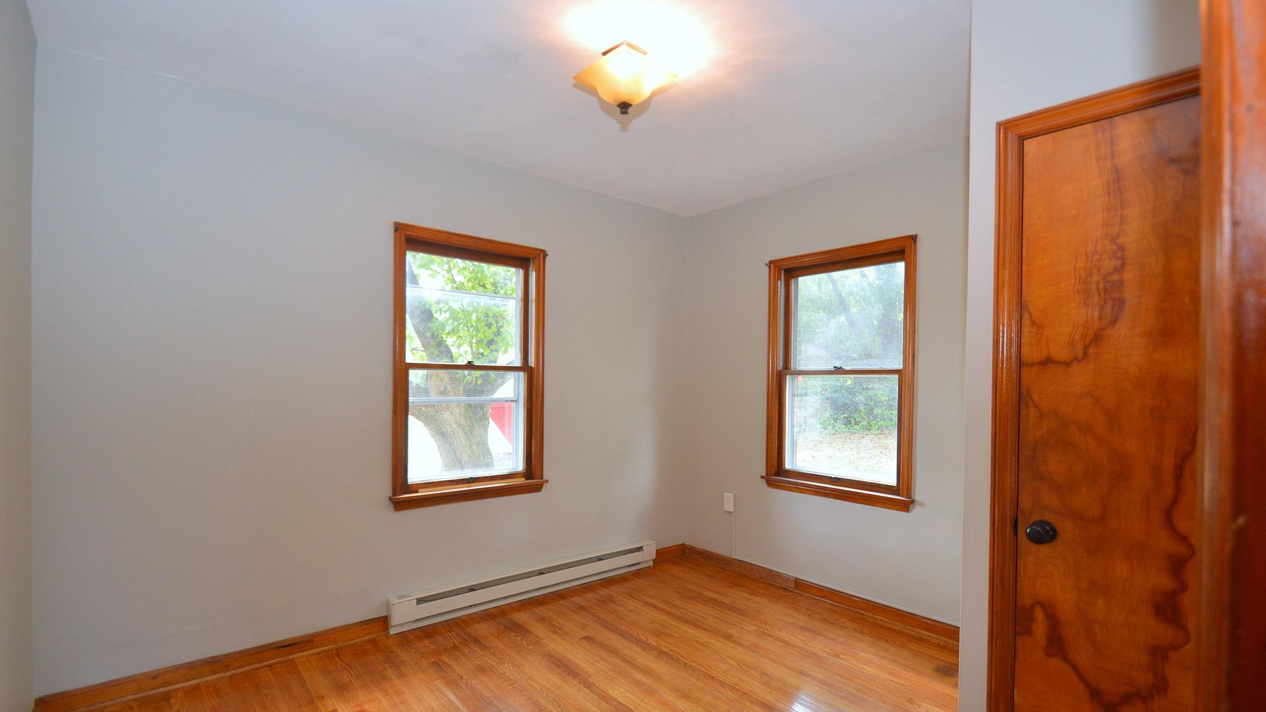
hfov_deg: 99.4
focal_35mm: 16
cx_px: 622
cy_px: 358
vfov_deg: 67.1
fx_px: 537
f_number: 3.5
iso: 400
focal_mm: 10
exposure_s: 1/60
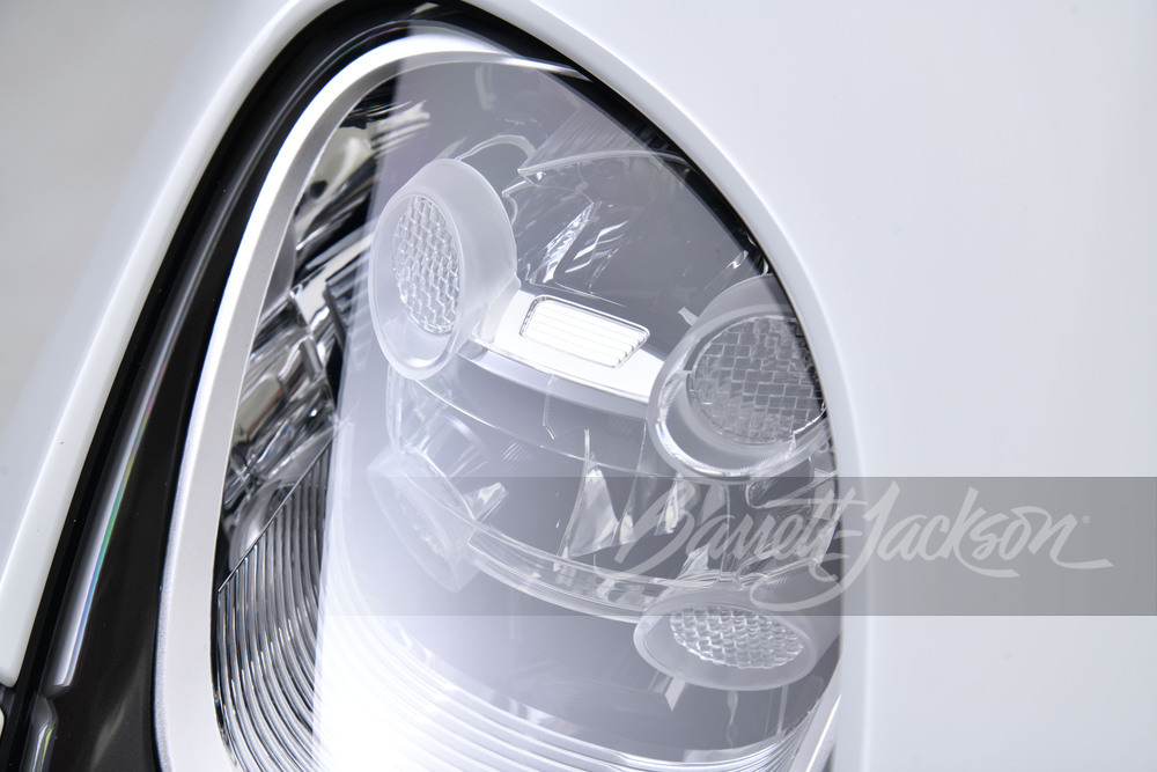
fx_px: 2732
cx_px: 578
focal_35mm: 85
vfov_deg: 16.1
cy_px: 386
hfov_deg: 23.9
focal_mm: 85
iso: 160
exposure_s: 1/250
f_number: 8
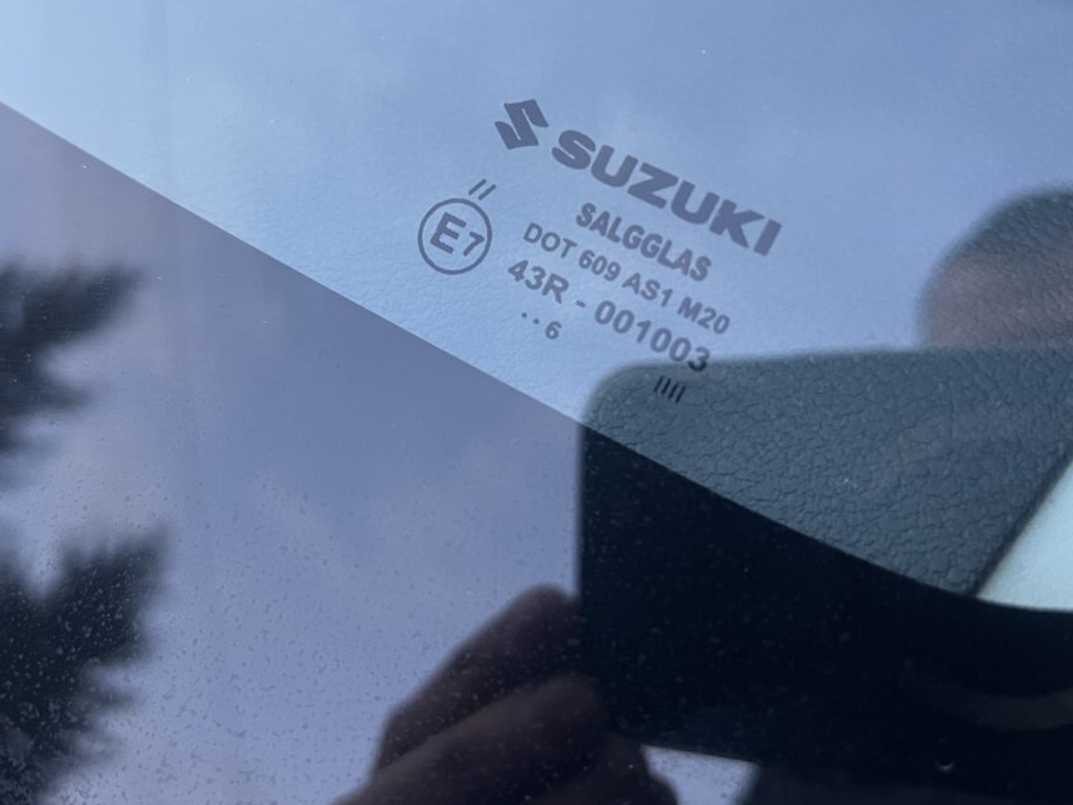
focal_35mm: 31
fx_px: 961
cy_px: 340
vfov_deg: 45.3
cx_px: 443
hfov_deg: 58.0
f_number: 1.5
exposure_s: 1/60
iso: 320
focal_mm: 5.7
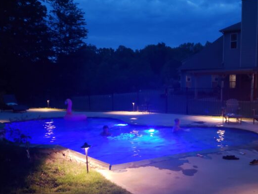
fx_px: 298
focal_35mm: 40
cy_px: 128
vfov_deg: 35.6
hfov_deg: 45.2
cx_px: 194
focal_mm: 4.3
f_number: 1.5
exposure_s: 1/10
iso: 800
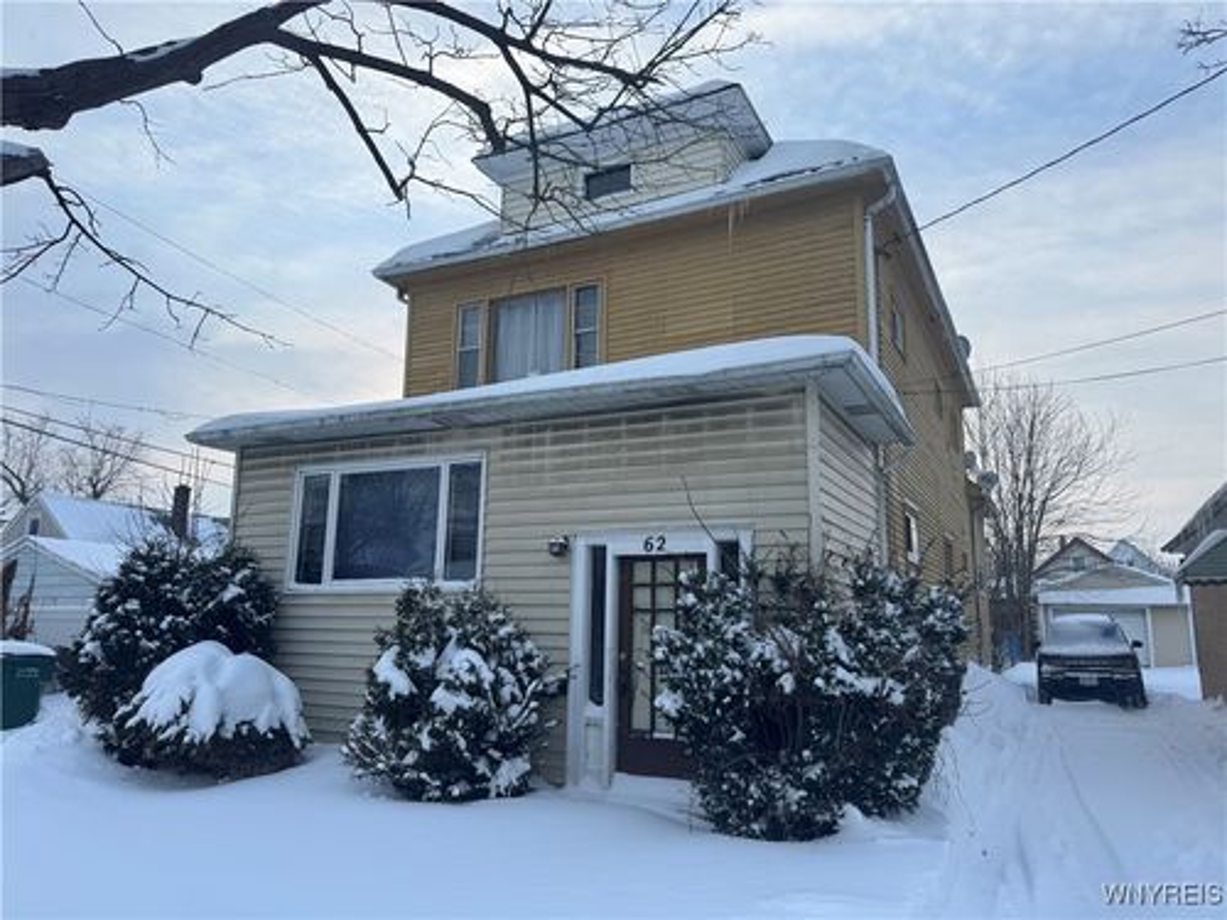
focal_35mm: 24
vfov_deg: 56.8
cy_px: 460
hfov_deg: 71.6
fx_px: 851
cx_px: 614
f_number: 1.78
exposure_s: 1/1678
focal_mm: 6.76
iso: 80
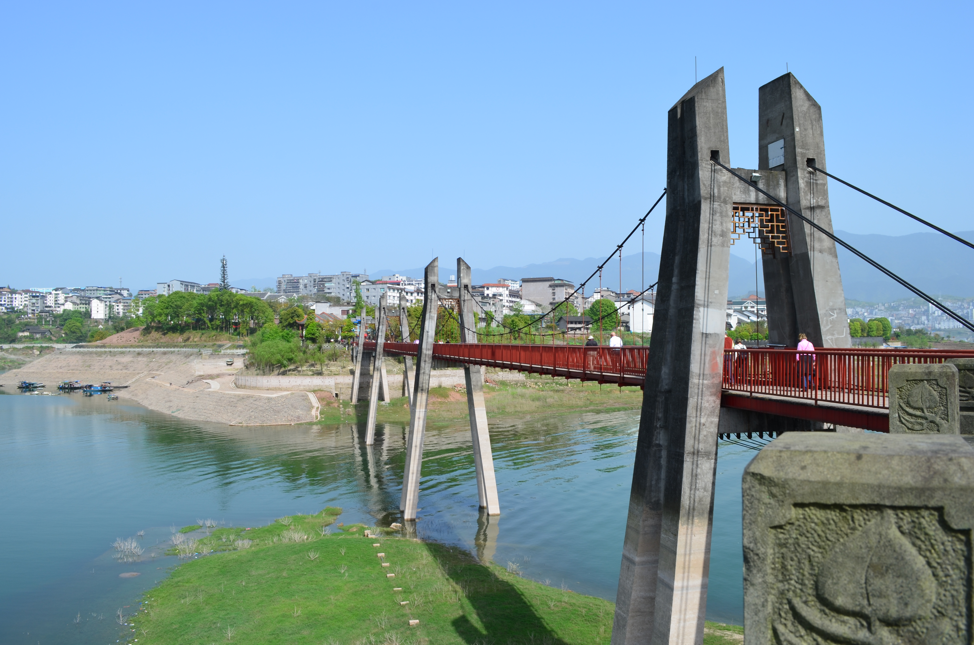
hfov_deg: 67.5
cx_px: 487
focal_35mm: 27
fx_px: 729
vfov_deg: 47.7
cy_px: 322
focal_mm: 18
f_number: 11
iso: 110
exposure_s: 1/125
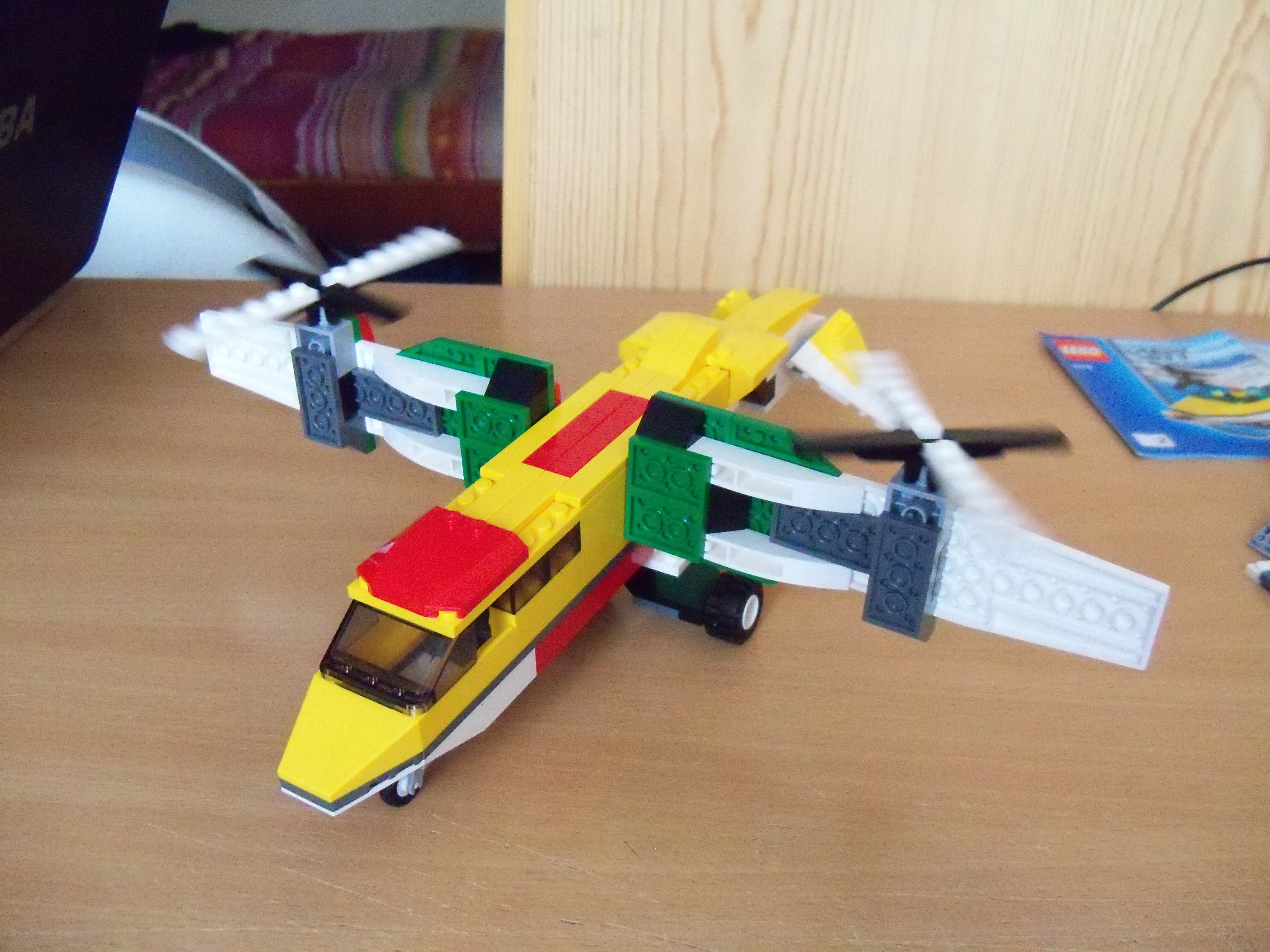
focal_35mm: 35
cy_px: 476
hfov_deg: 52.6
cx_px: 635
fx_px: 1284
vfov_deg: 40.7
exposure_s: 1/60
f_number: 3.5
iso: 1600
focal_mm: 6.2
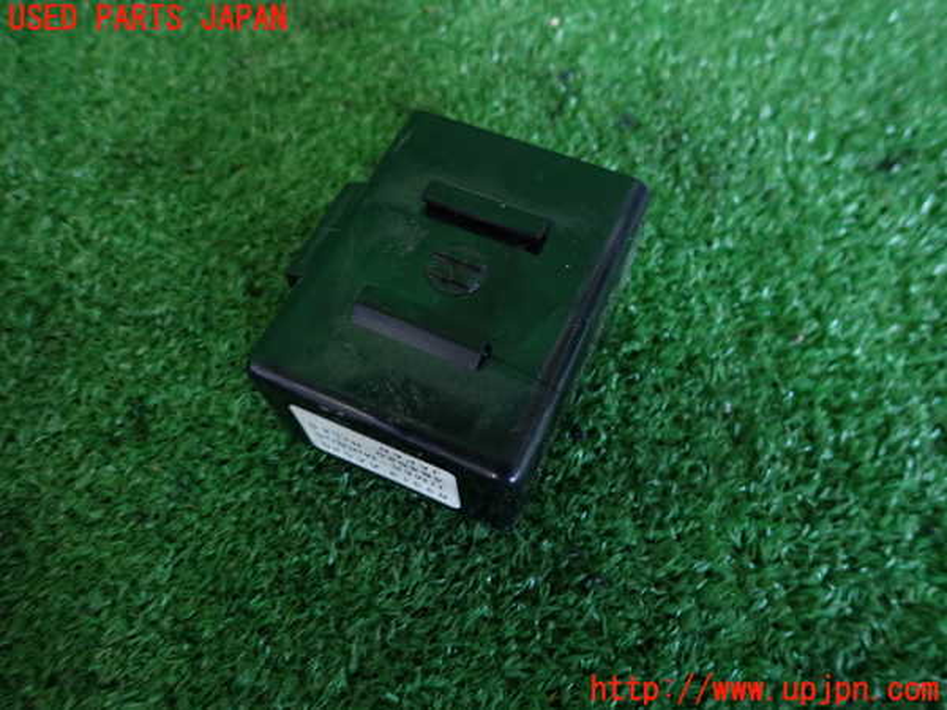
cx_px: 474
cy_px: 355
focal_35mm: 25
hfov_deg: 69.4
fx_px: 684
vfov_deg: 54.9
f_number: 2
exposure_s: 1/30
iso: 250
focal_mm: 4.5
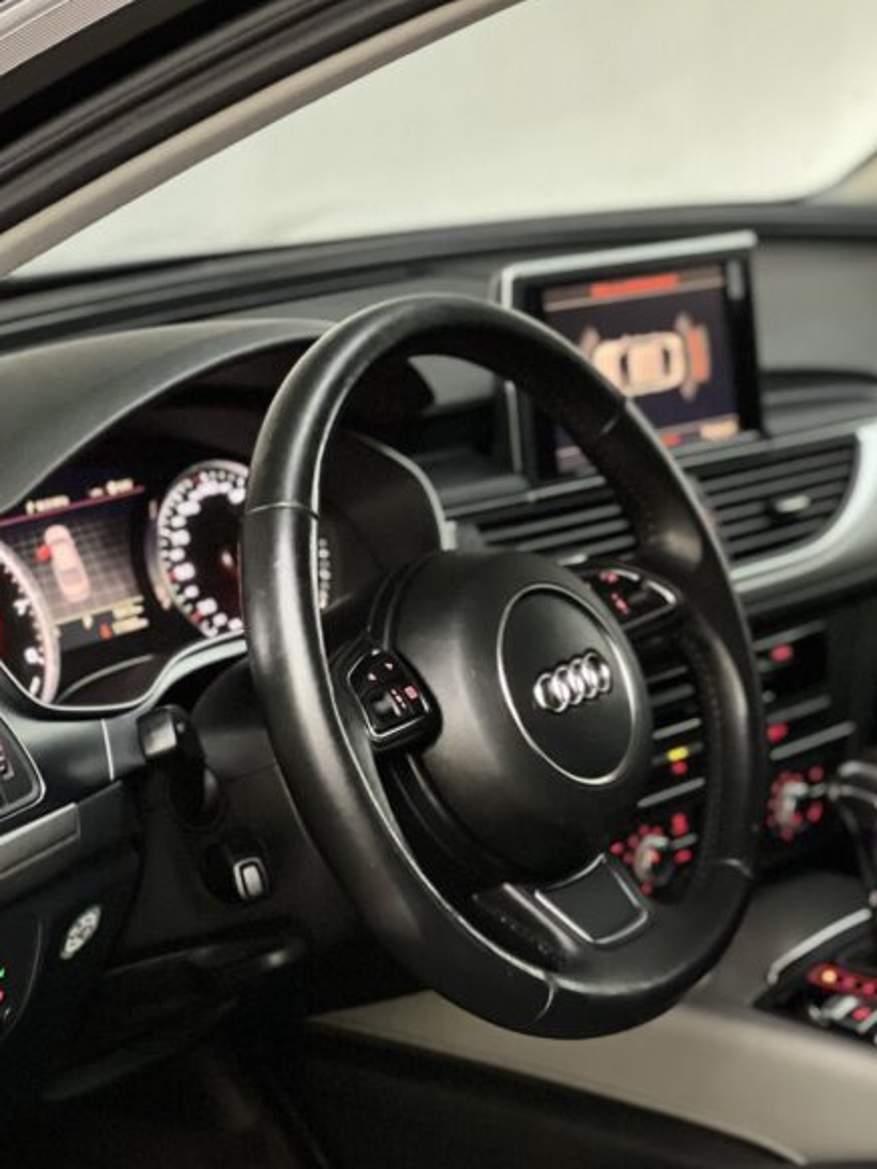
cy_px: 581
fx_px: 3579
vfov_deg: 18.5
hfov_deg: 13.9
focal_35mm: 106
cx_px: 595
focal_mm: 9
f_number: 2.8
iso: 640
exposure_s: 1/15
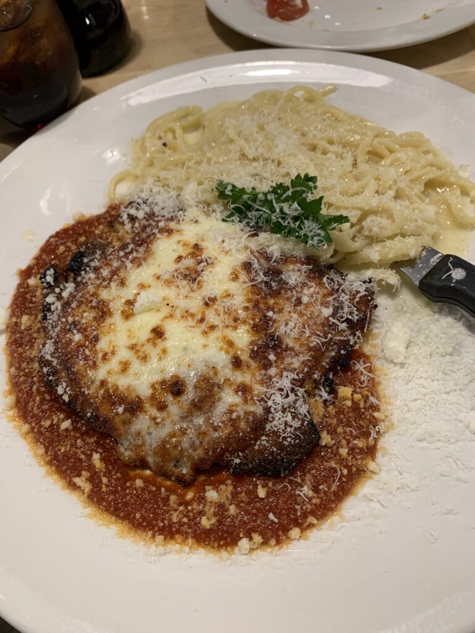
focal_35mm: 26
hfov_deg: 53.1
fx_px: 476
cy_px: 316
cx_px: 238
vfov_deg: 67.3
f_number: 1.8
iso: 160
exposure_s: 1/60
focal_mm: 4.25
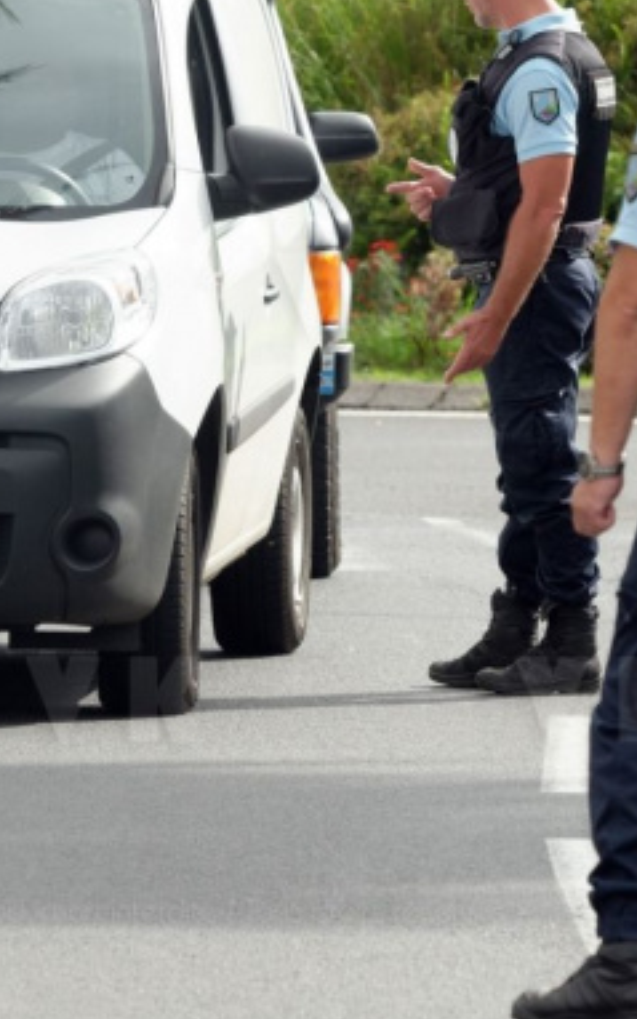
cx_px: 112
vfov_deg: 4.9
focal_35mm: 431
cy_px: 376
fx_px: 11964
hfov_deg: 3.0
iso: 250
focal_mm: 135
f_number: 5.6
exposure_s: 1/400
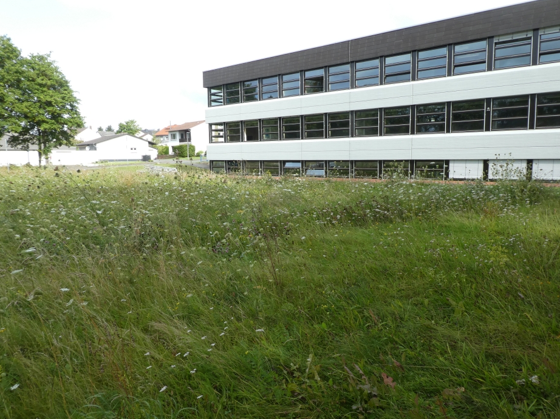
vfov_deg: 54.9
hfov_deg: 69.4
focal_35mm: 25
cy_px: 210
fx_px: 404
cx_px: 279
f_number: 3.3
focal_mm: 4.3
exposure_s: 1/250
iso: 80
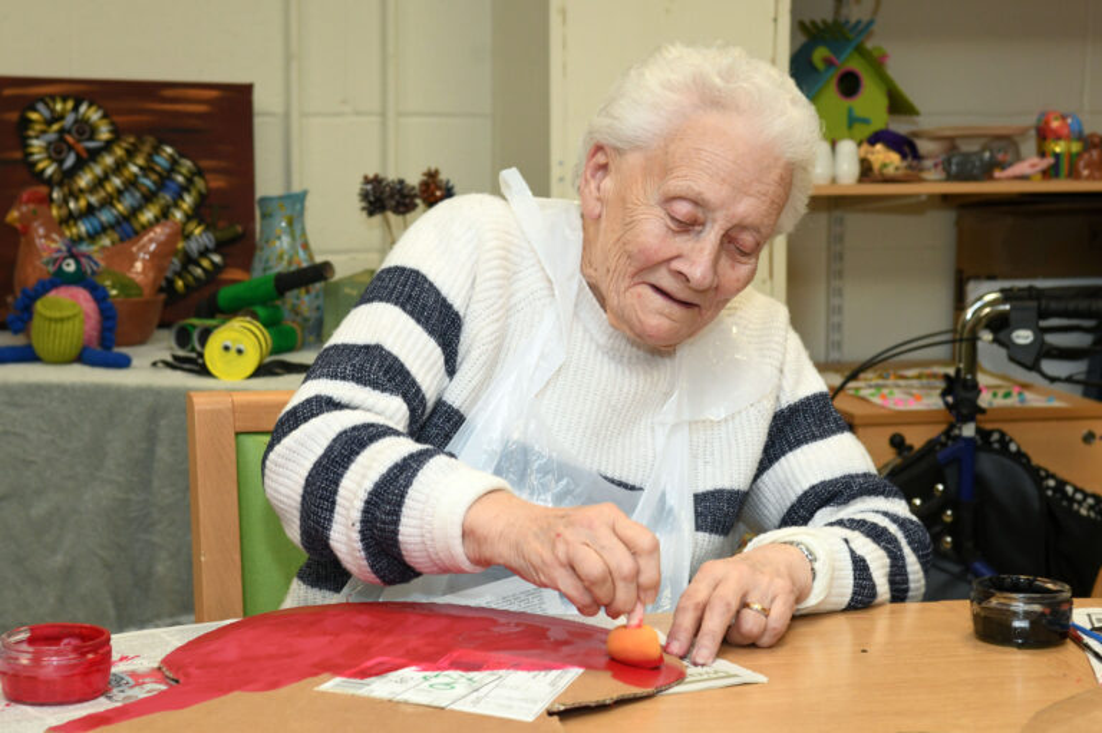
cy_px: 366
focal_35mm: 78
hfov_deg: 26.0
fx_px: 2386
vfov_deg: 17.5
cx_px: 551
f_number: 5
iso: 1250
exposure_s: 1/125
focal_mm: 52
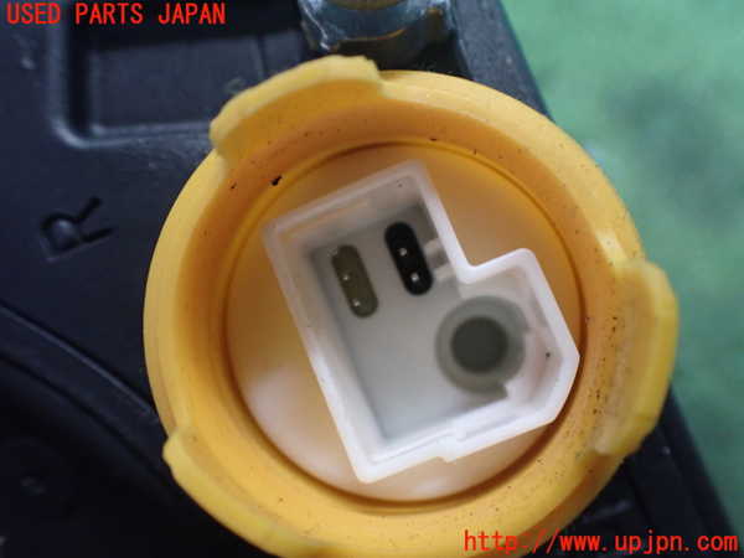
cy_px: 279
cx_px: 372
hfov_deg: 60.0
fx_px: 645
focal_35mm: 30
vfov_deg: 46.8
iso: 800
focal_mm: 5.4
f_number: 2.3
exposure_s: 1/100
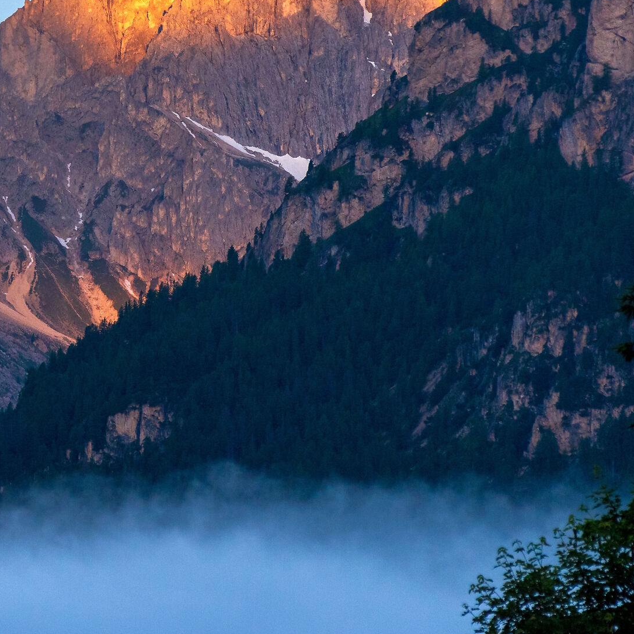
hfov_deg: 3.6
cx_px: -57
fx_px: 10214
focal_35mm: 493
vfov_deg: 3.6
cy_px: 171
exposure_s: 1/400
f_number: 8
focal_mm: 175
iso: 800
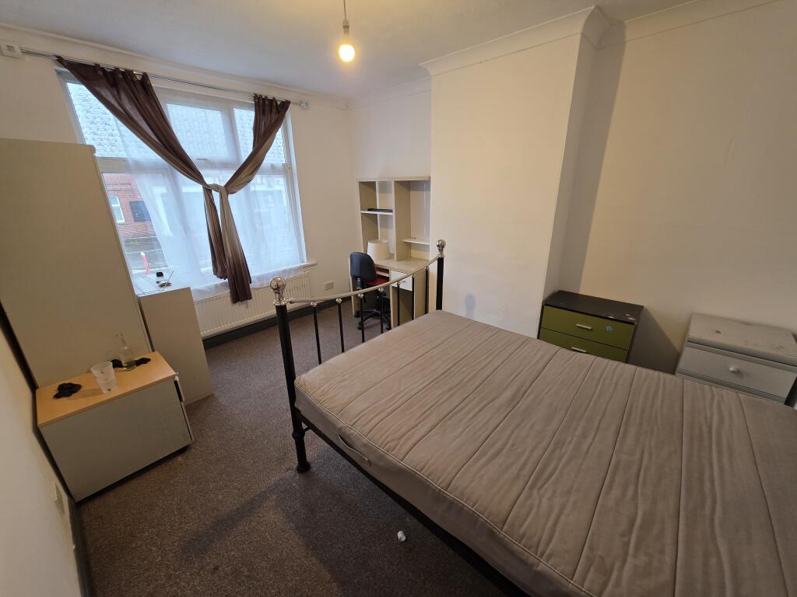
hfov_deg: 106.2
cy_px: 298
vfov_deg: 89.9
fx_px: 299
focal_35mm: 13
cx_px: 398
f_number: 1.9
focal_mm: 2.2
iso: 200
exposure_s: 1/100
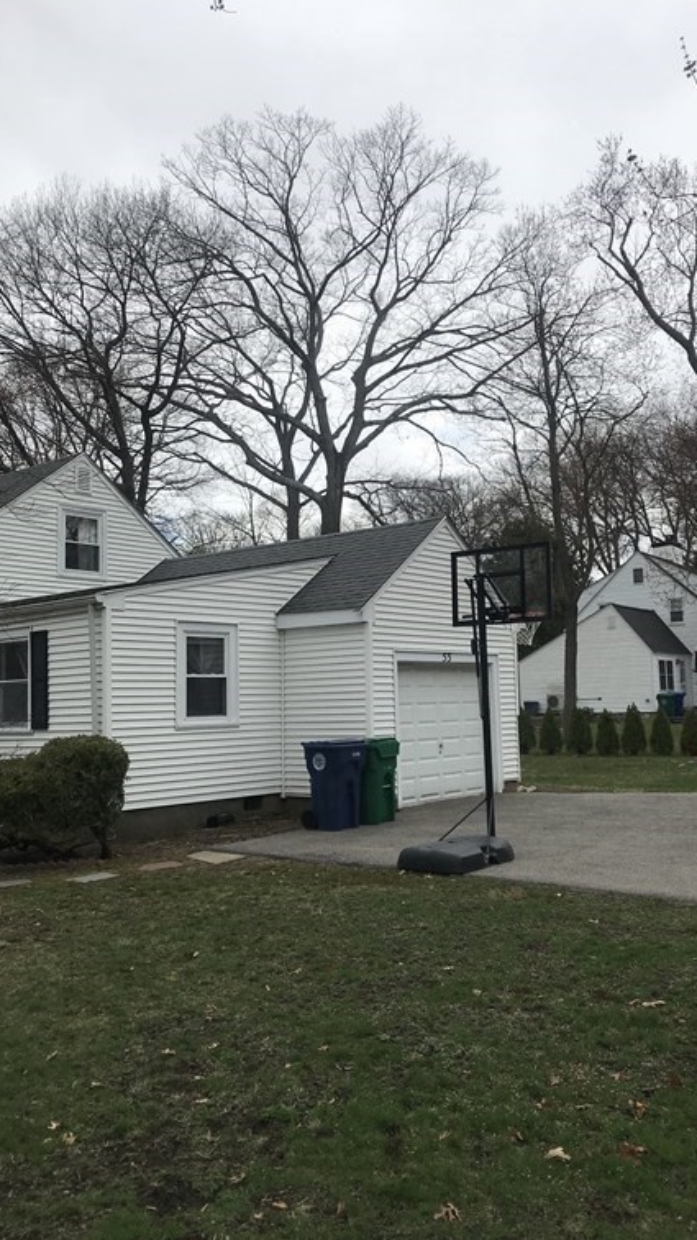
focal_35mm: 31
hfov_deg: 37.7
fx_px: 1019
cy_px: 615
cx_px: 397
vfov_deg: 62.6
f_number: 1.8
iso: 20
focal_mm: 3.99
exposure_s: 1/3096
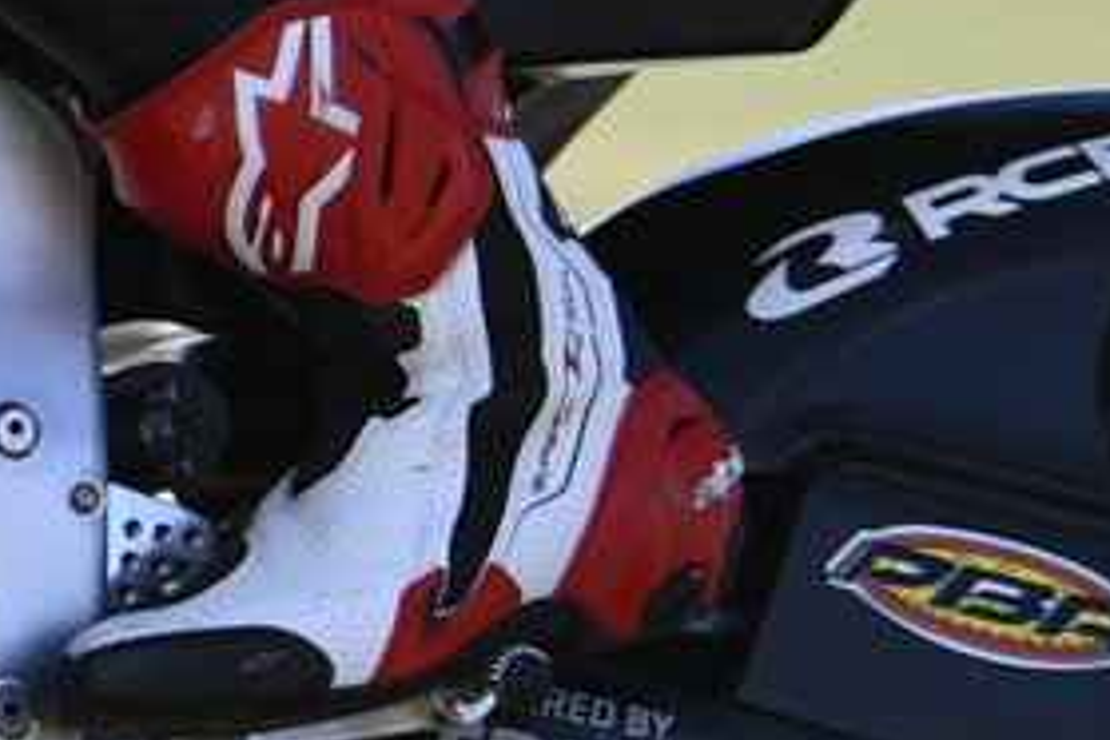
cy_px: 163
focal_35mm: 3437
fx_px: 105966
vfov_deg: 0.4
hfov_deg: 0.6
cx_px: -402
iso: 200
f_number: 9
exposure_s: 1/320
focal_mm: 600
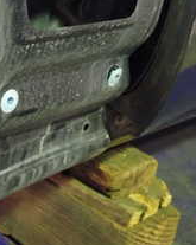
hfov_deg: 17.2
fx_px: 618
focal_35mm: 85
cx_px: -37
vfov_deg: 22.0
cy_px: 26
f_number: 2.3
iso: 800
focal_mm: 5.4
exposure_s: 1/15
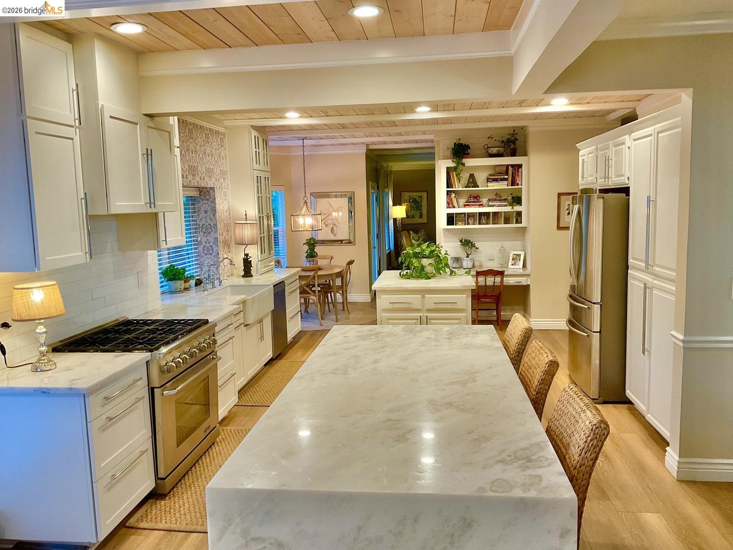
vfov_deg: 48.2
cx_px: 366
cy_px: 275
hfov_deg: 61.7
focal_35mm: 29
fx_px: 614
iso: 80
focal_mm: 3
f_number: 1.8
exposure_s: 1/60
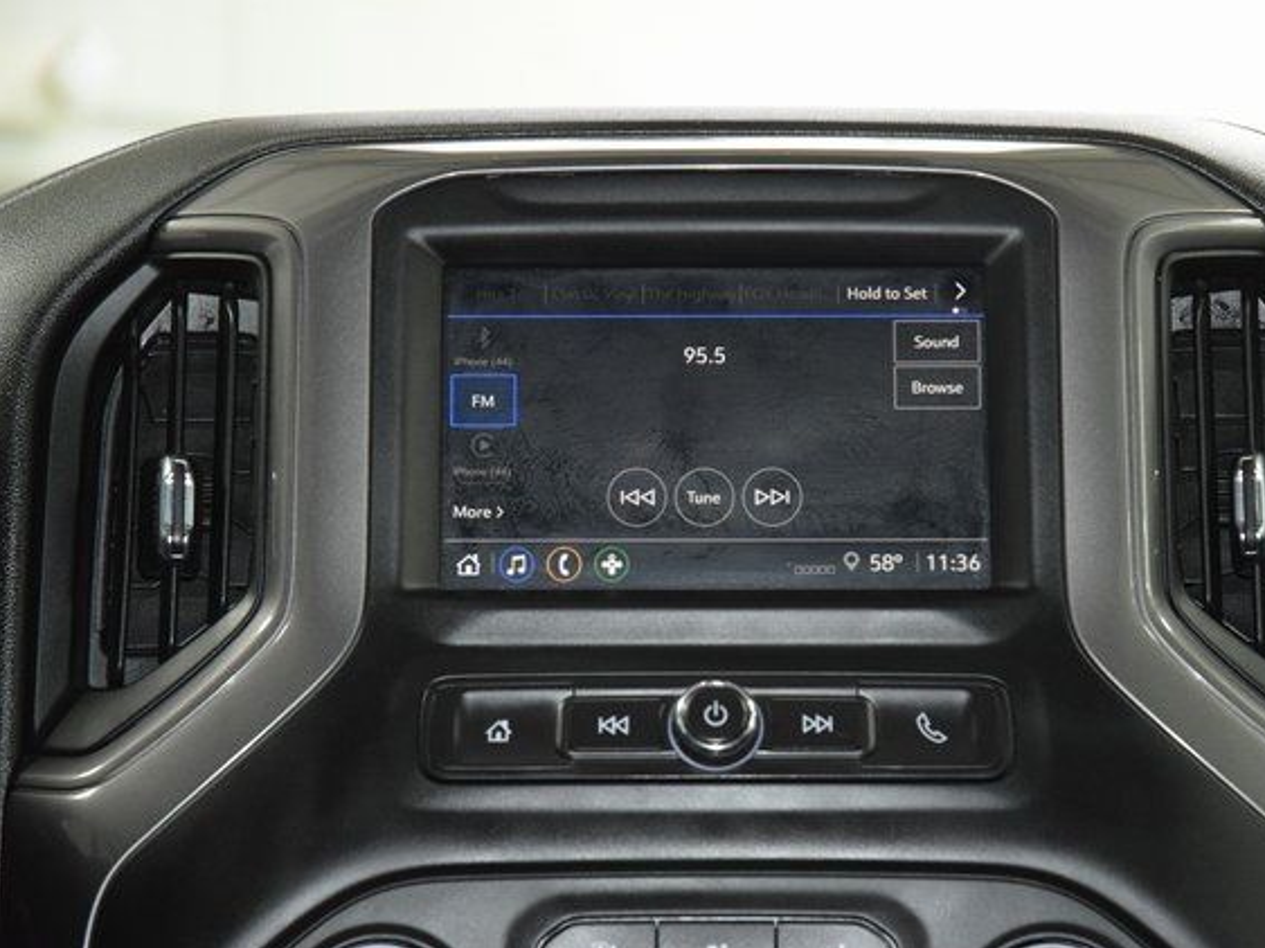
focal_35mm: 115
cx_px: 718
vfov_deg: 12.9
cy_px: 479
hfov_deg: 17.1
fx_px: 4201
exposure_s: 1/50
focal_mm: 70
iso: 3200
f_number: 4.5
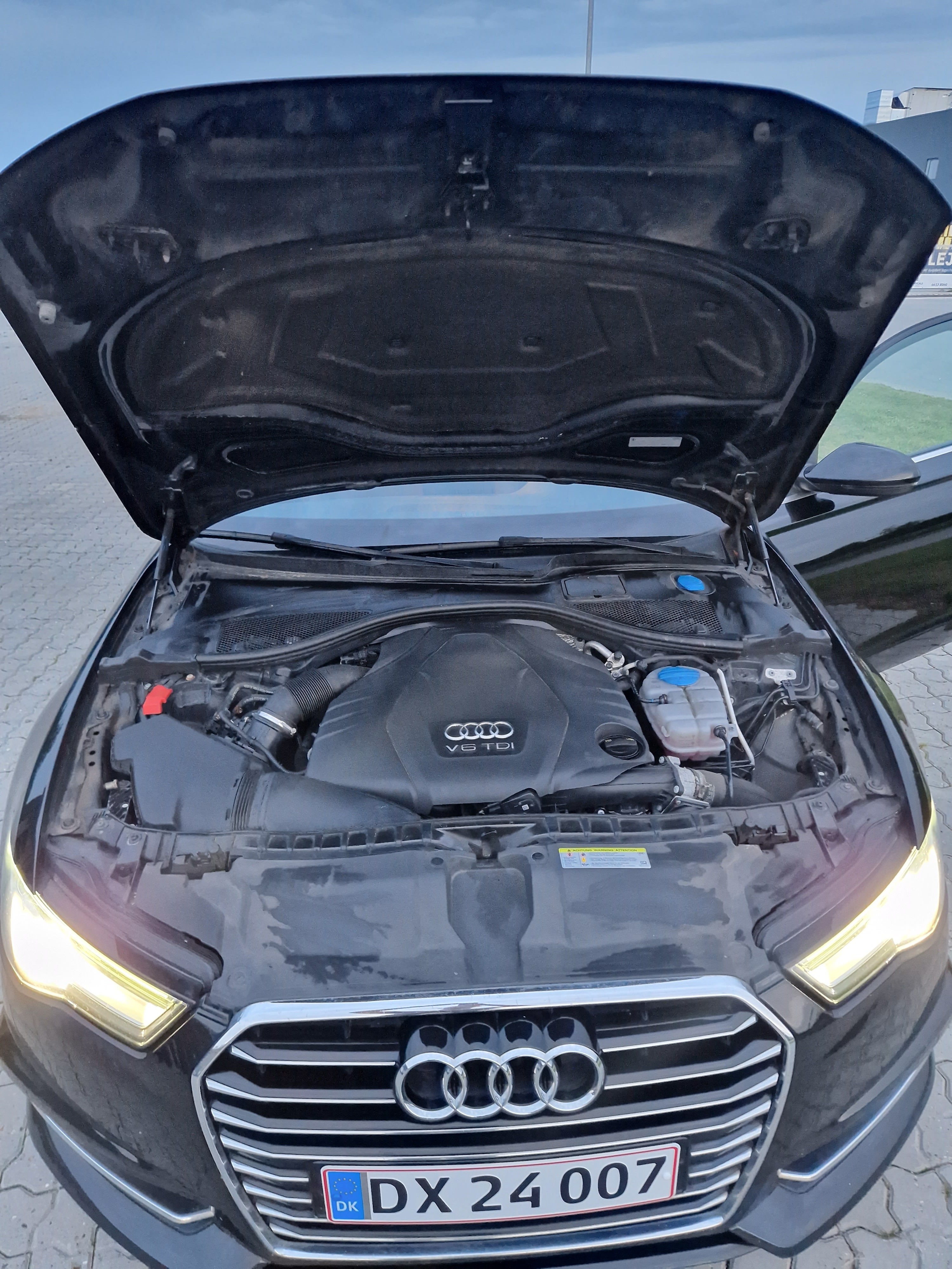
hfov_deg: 58.9
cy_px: 634
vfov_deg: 73.9
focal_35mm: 23
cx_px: 476
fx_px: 843
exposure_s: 1/50
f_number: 1.8
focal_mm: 5.4
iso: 640
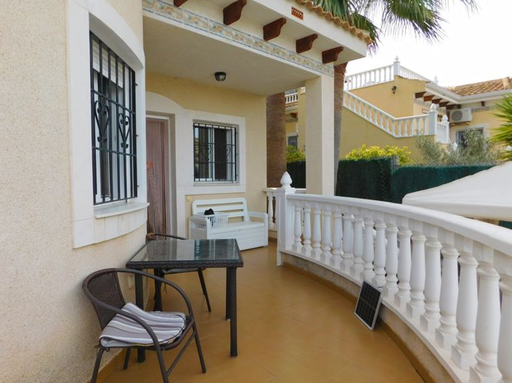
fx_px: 340
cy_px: 192
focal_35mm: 23
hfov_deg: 74.0
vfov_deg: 58.8
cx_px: 256
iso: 125
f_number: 3
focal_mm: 4
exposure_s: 1/1000
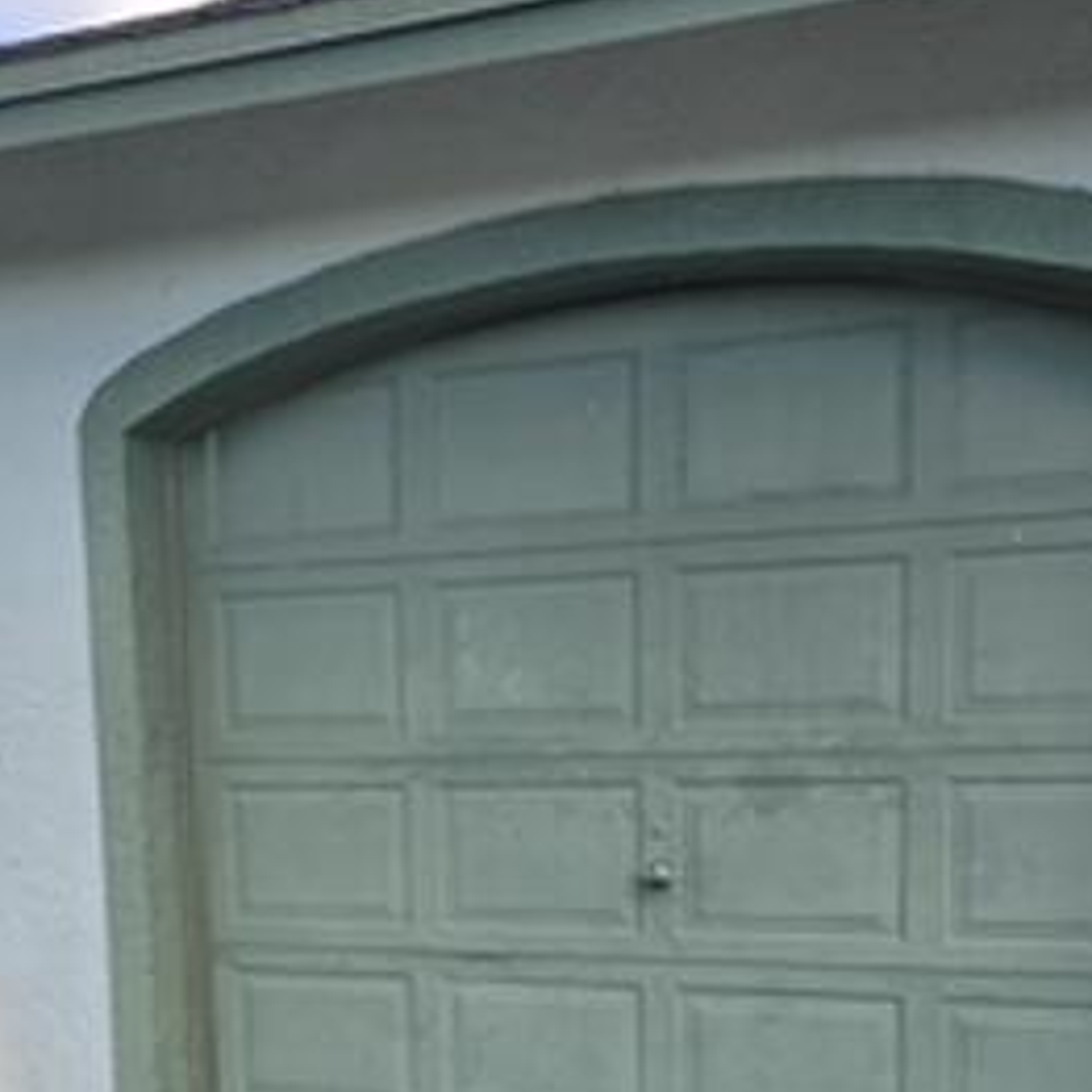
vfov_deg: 52.5
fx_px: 1106
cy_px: 533
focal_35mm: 31
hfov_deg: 50.6
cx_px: 288
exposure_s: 1/345
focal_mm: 6.3
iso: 12
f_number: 1.7
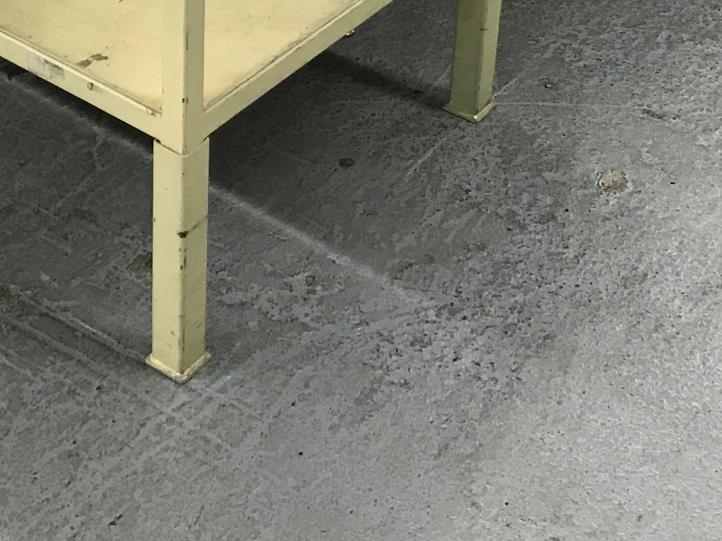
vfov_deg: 17.7
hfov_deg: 24.9
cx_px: 139
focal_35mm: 77
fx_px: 1606
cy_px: -195
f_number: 1.8
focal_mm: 3.99
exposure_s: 1/30
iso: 25
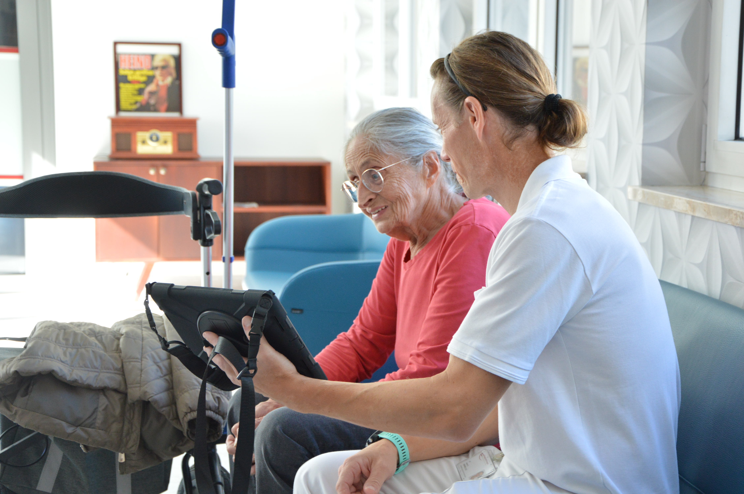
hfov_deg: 26.0
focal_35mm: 78
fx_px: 1611
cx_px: 372
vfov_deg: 17.5
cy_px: 247
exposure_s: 1/80
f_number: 5
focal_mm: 52
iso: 800
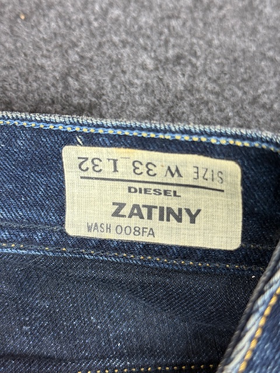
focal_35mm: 48
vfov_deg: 39.7
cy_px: 186
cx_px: 140
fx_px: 518
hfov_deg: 30.3
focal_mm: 6.76
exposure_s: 1/50
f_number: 1.78
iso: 160
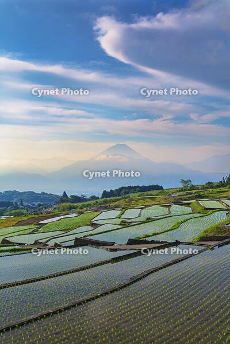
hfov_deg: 34.2
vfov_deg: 49.6
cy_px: 172
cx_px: 115
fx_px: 374
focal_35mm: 39
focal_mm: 39
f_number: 16
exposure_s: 1/40
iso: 100
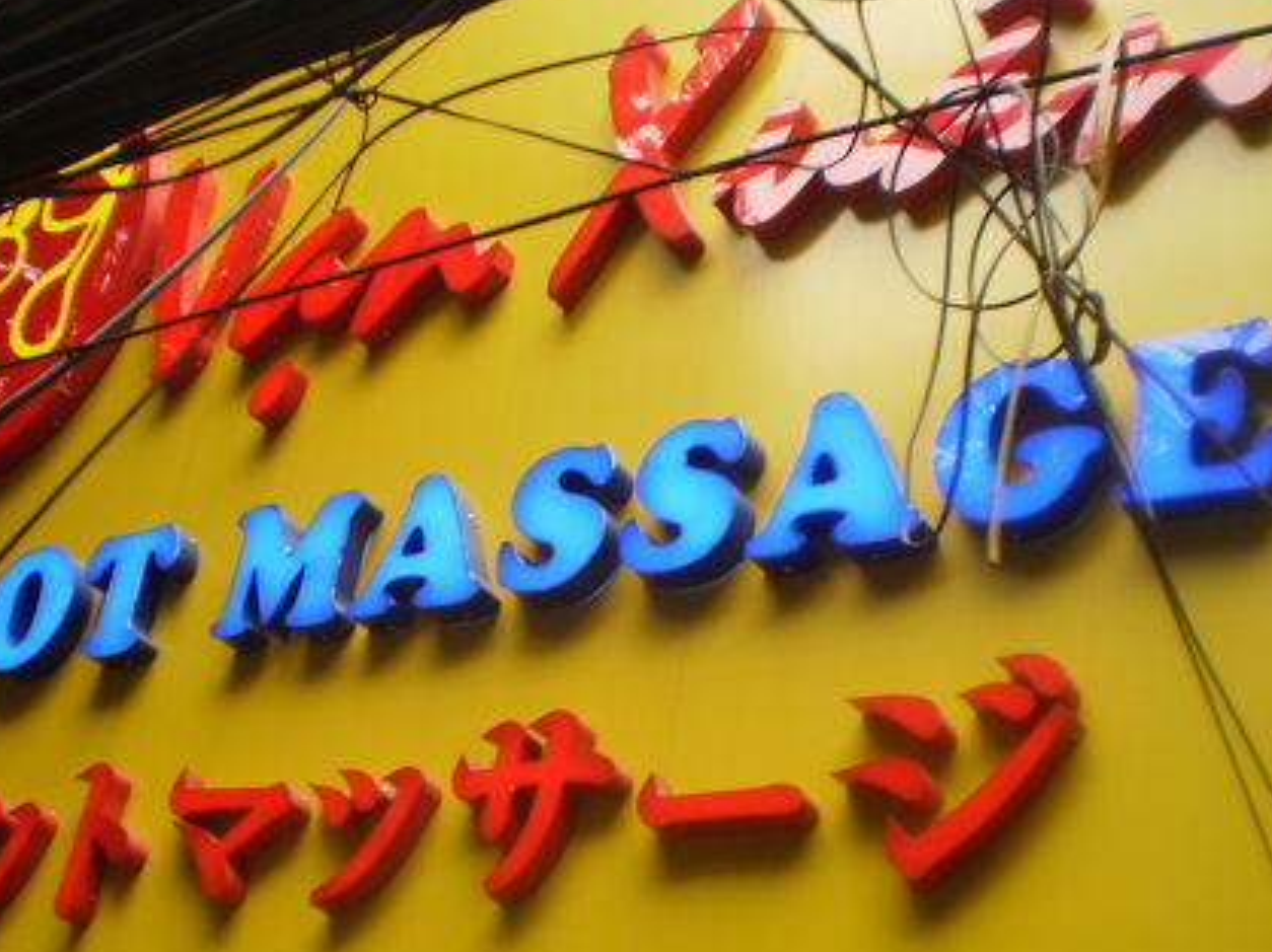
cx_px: 508
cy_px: 595
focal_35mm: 56
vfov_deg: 26.0
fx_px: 2057
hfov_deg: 34.3
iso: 64
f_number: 3.1
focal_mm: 6.3
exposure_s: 1/60
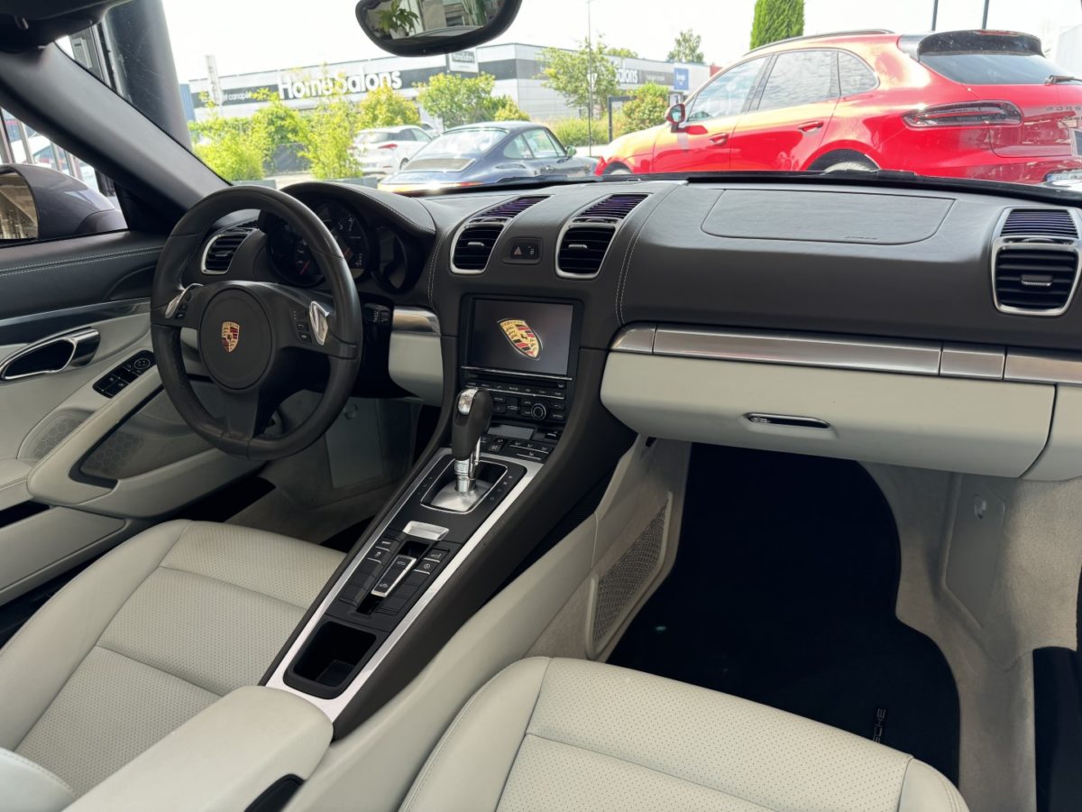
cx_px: 541
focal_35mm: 24
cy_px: 406
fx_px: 750
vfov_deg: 56.8
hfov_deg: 71.6
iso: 100
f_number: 1.78
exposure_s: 1/121
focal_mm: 6.76
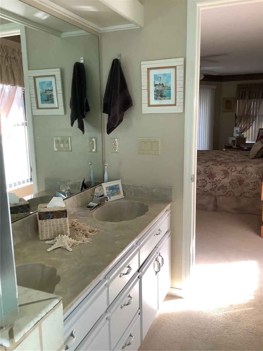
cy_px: 176
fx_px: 314
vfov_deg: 58.4
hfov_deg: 45.4
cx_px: 132
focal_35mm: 31
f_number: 2.4
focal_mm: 3.3
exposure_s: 1/50
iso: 80
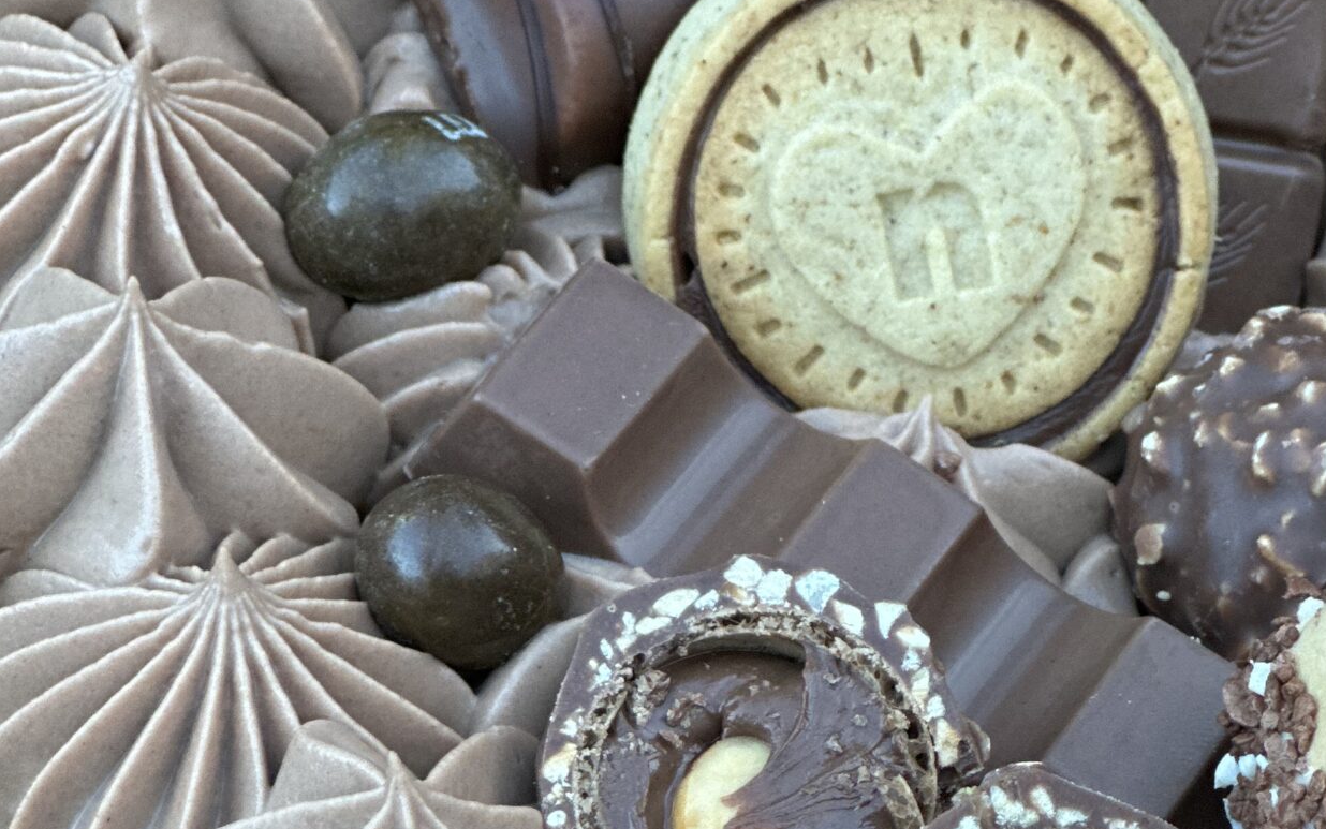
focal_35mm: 169
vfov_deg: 7.7
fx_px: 6108
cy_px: 828
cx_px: 1012
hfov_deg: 12.3
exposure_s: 1/121
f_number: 2.8
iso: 200
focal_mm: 9
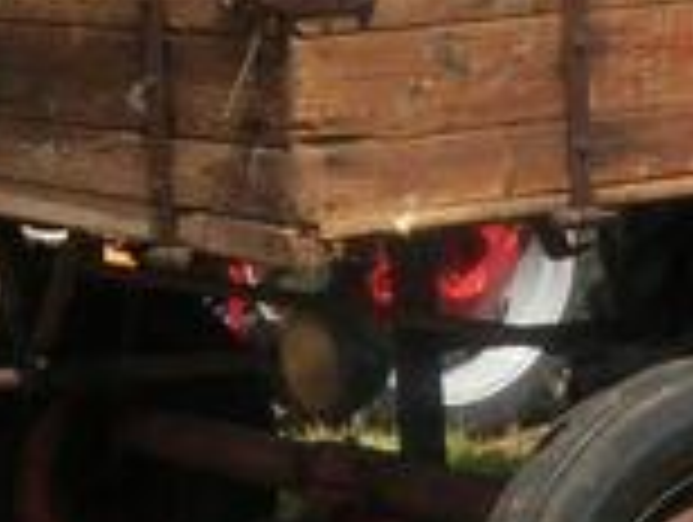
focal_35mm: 145
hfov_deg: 13.5
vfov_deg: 10.3
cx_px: 518
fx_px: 2907
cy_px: 225
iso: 50
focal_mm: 5.8
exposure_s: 1/260
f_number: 5.6
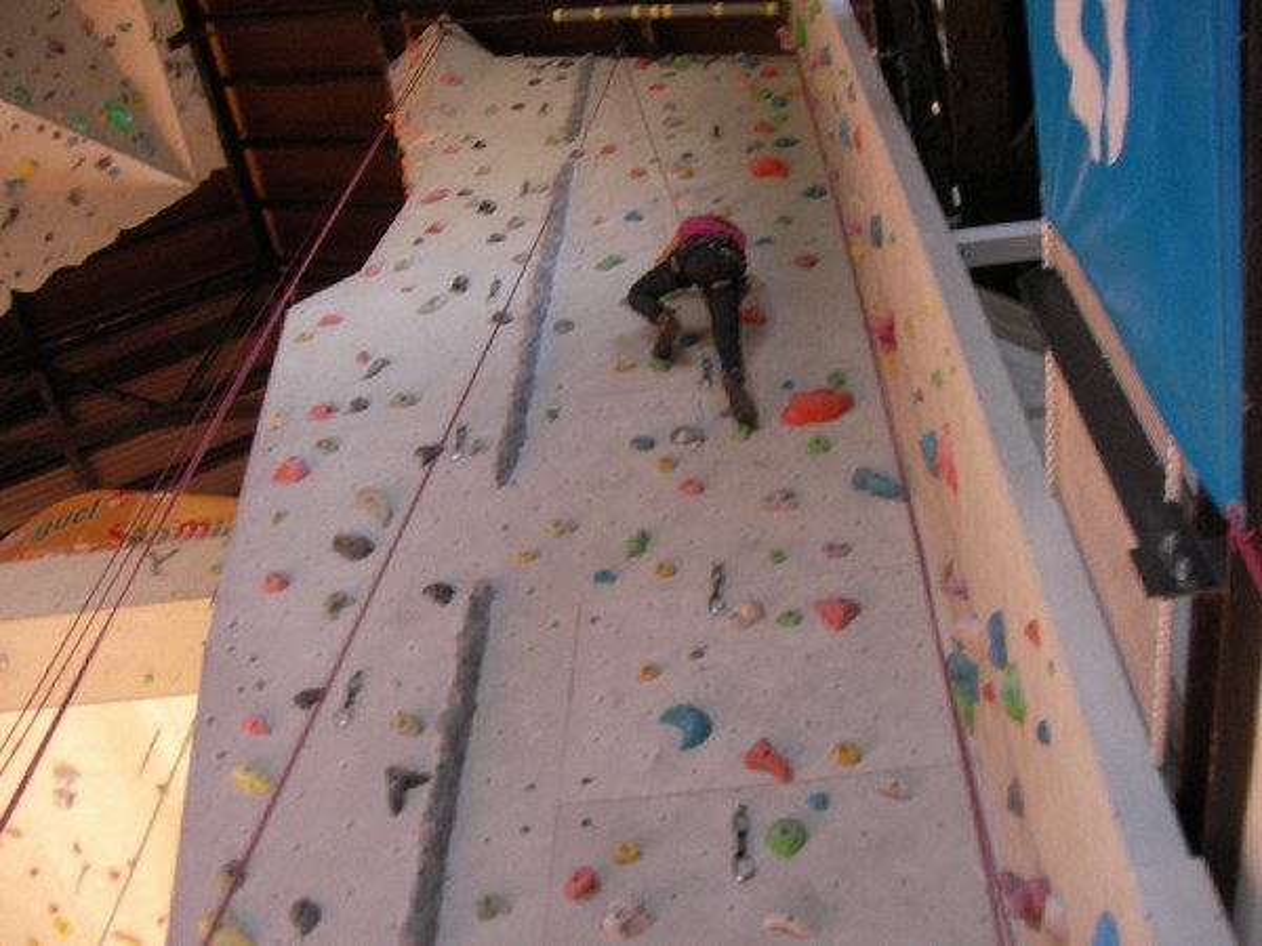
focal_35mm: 41
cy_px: 473
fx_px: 1495
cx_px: 631
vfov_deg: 35.1
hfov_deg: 45.8
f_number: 3.5
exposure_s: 1/30
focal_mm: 6.3
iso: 100
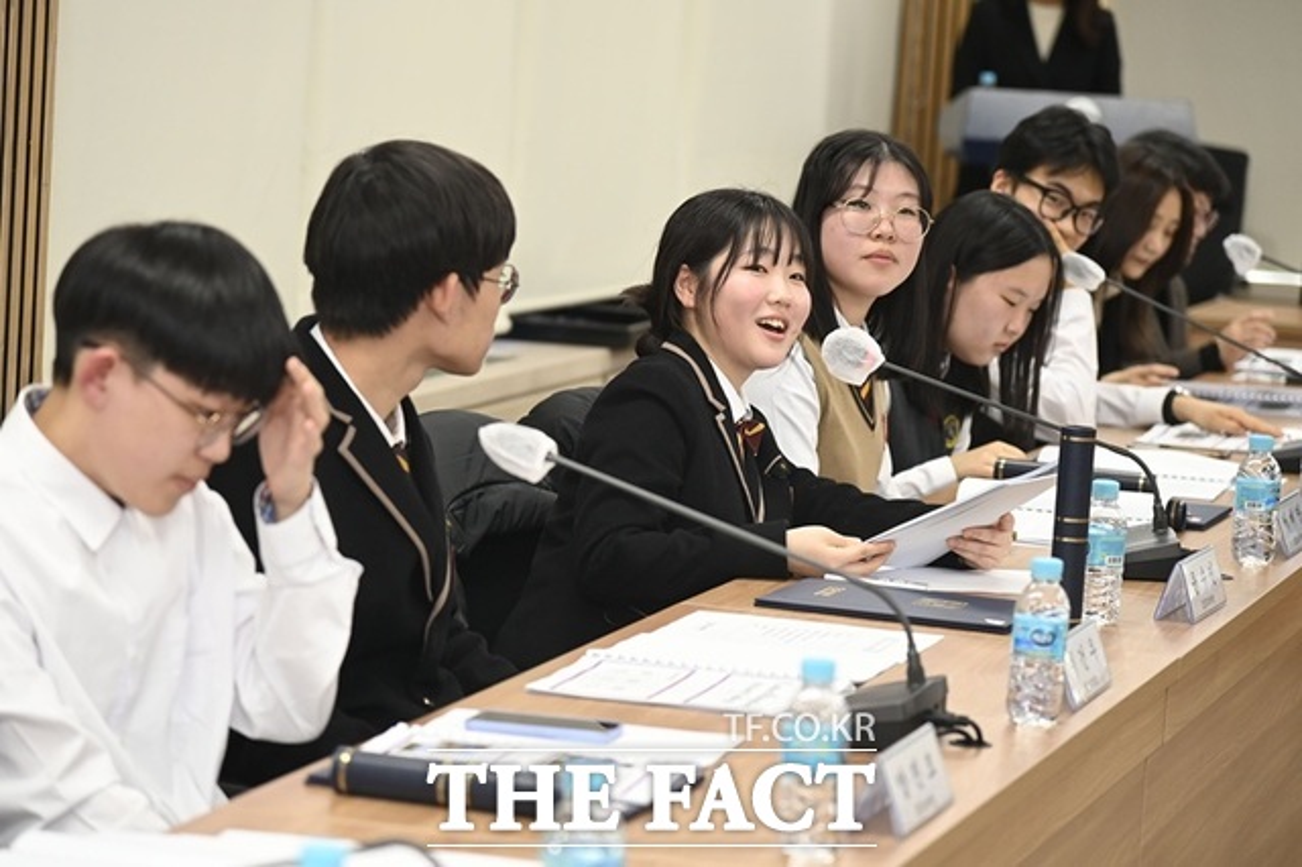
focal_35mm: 120
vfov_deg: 11.4
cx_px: 651
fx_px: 4338
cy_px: 434
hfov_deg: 17.1
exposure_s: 1/250
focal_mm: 120
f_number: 4.5
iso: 2000
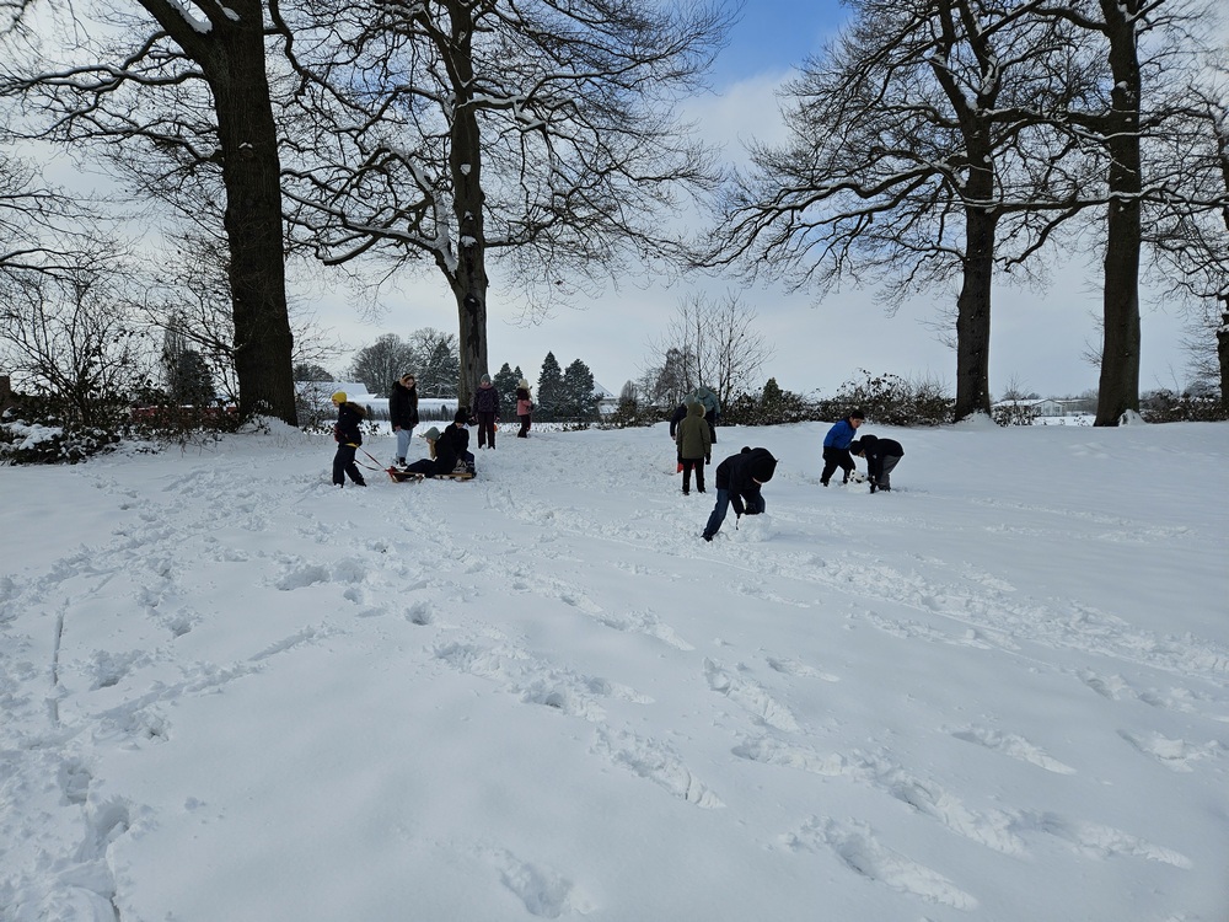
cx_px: 614
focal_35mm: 23
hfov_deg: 73.9
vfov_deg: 58.9
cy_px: 461
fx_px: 817
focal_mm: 5.4
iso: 25
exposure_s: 1/2701
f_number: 1.8
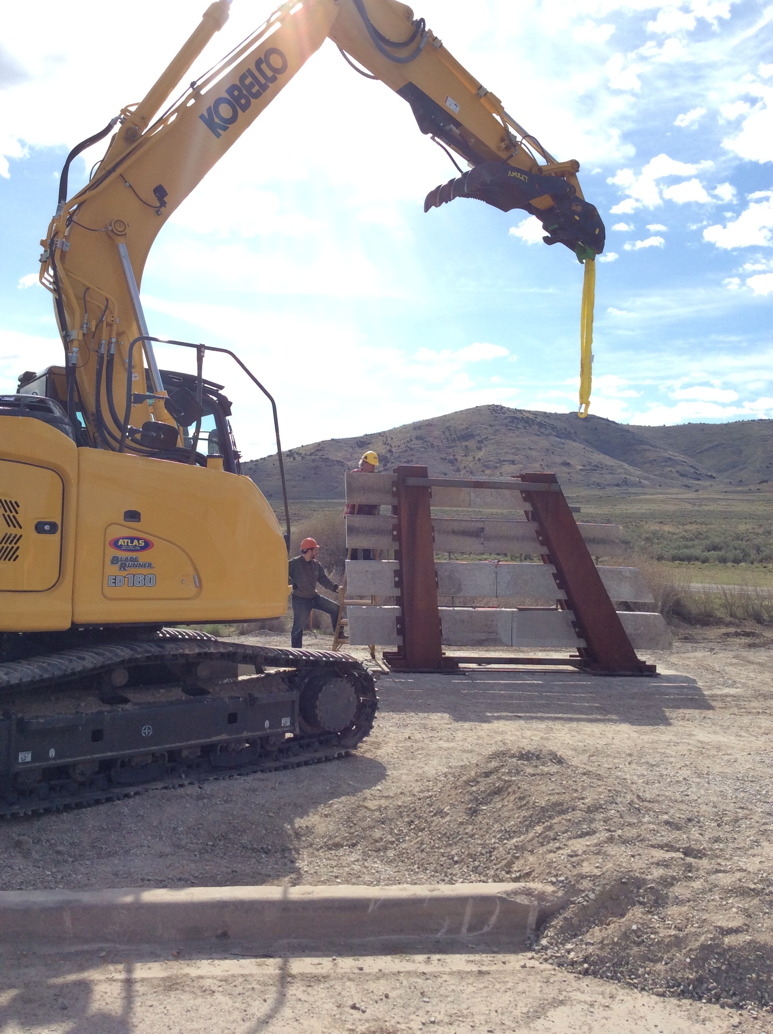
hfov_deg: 44.1
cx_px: 386
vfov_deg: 56.9
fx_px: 955
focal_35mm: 32
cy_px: 517
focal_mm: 3.3
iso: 32
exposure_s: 1/1546
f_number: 2.4
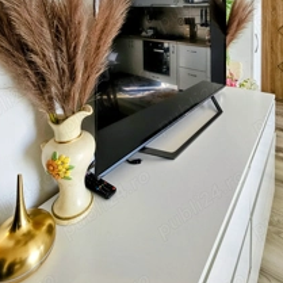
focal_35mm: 22
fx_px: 203
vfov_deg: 57.7
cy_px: 19
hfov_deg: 69.5
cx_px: 153
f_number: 2.2
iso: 160
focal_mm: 2.2
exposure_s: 1/100
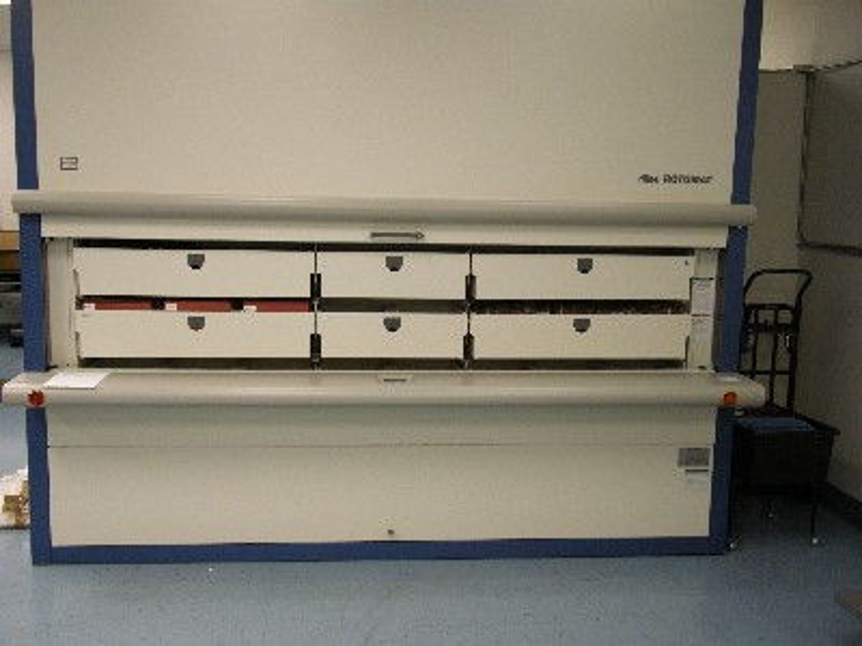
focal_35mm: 37
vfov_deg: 38.7
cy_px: 323
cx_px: 431
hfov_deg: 50.1
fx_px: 921
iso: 396
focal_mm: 7.9
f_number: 2.8
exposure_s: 1/57.3
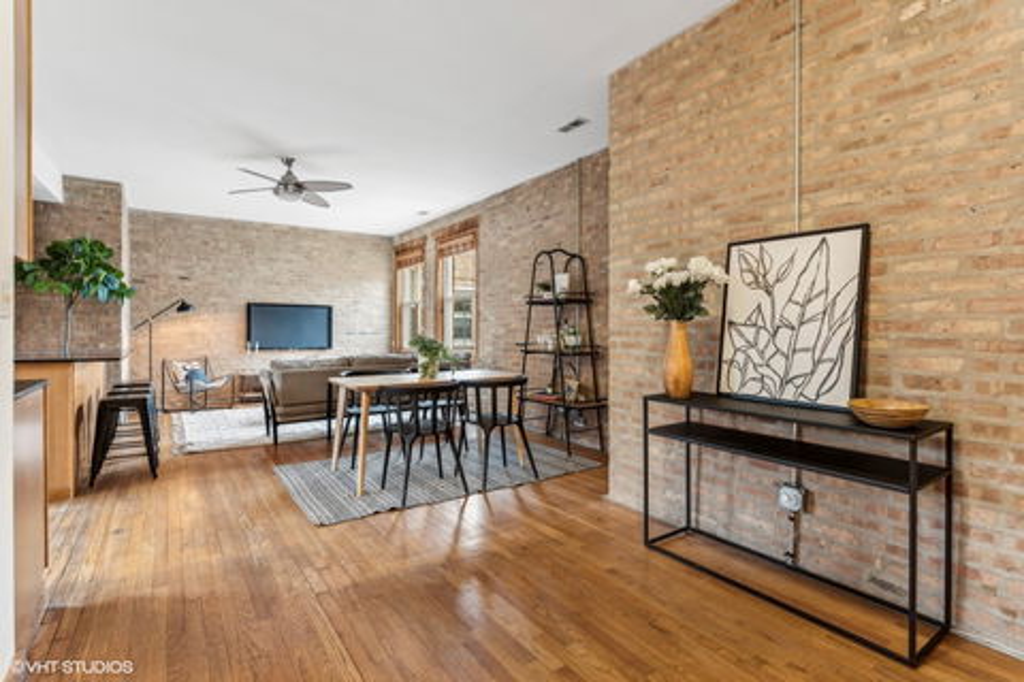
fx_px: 484
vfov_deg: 70.4
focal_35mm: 17
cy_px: 341
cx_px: 512
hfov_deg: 93.3
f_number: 8
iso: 320
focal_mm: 17
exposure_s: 1/4
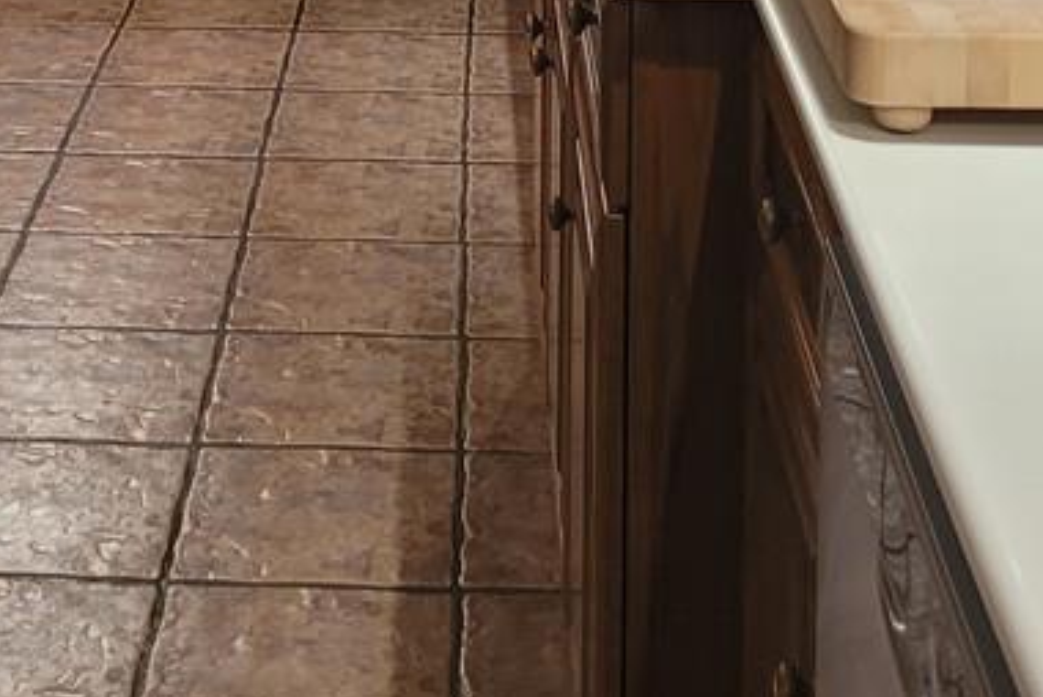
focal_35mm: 91
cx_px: 406
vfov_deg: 13.4
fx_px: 2638
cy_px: -604
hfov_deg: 22.3
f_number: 1.8
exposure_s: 1/40
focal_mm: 5.4
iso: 250
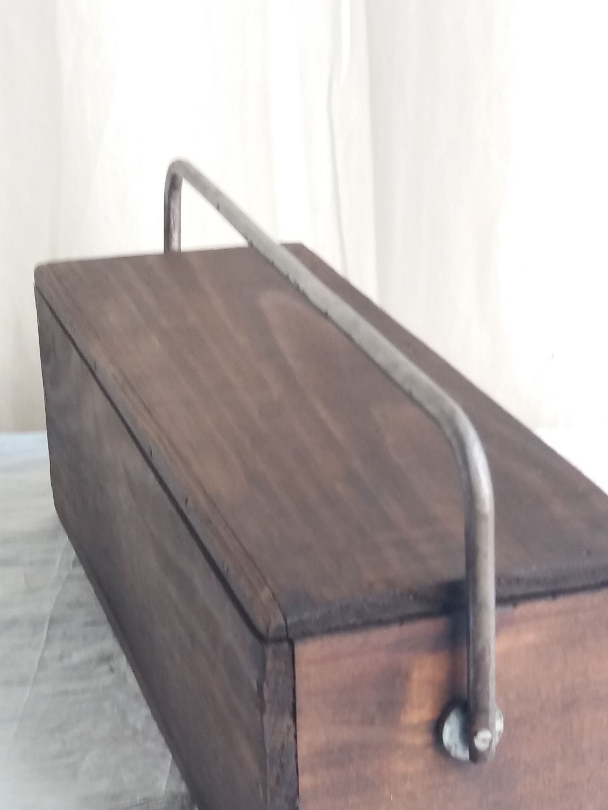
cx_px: 389
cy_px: 531
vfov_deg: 46.2
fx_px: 937
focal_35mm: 40
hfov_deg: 35.7
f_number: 1.9
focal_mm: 3.7
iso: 80
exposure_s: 1/33
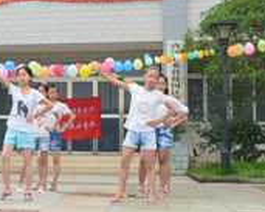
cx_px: -54
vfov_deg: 17.3
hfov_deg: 20.1
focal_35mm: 89
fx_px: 698
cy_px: 82
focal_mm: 18
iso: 400
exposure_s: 1/100
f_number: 9
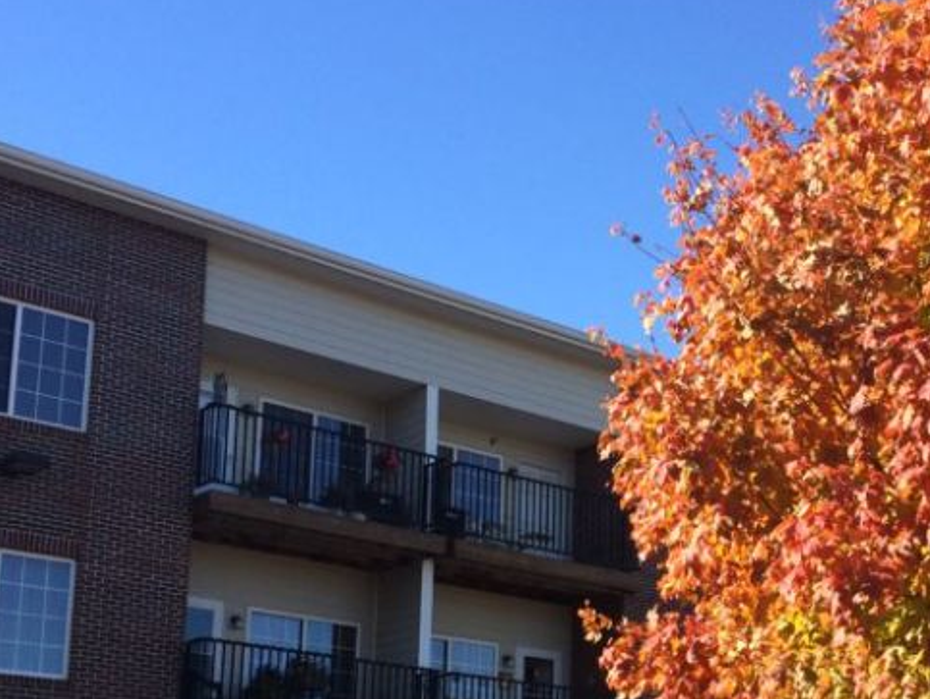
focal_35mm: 60
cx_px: 739
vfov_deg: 23.9
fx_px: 1613
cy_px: 605
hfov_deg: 31.4
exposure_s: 1/774
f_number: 2.2
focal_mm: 4.15
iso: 32
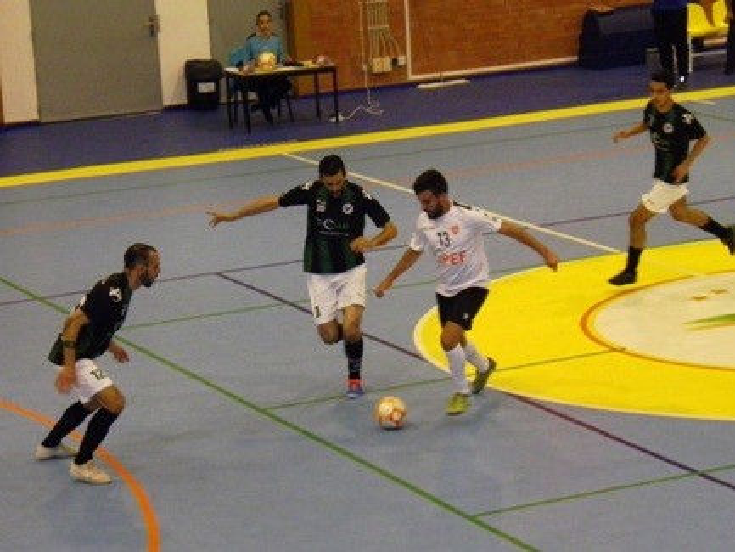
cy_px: 276
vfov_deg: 14.8
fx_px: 2124
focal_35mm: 100
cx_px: 368
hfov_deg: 19.6
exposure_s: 1/125
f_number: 4
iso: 400
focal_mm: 17.1
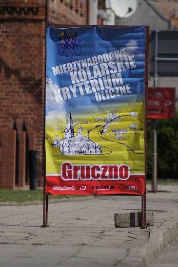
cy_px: 134
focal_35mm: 450
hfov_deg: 3.0
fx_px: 3344
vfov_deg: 4.6
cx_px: 89
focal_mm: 300
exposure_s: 1/2000
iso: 200
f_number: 5.6
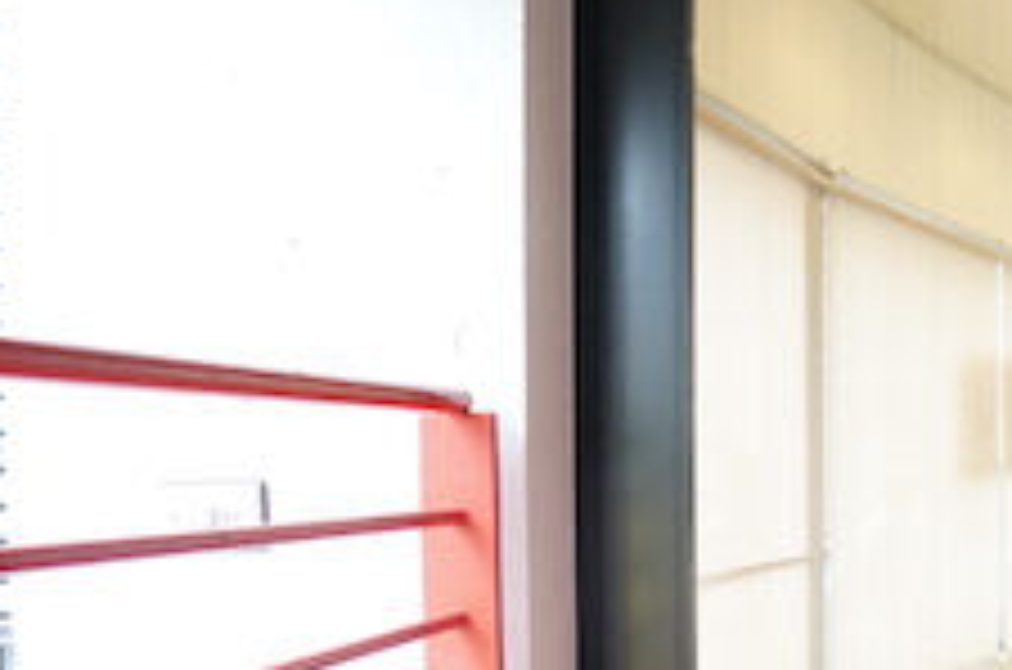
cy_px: 531
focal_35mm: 42
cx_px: 972
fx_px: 1178
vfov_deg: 31.0
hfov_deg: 41.5
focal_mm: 10
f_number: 4
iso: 1000
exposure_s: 1/60
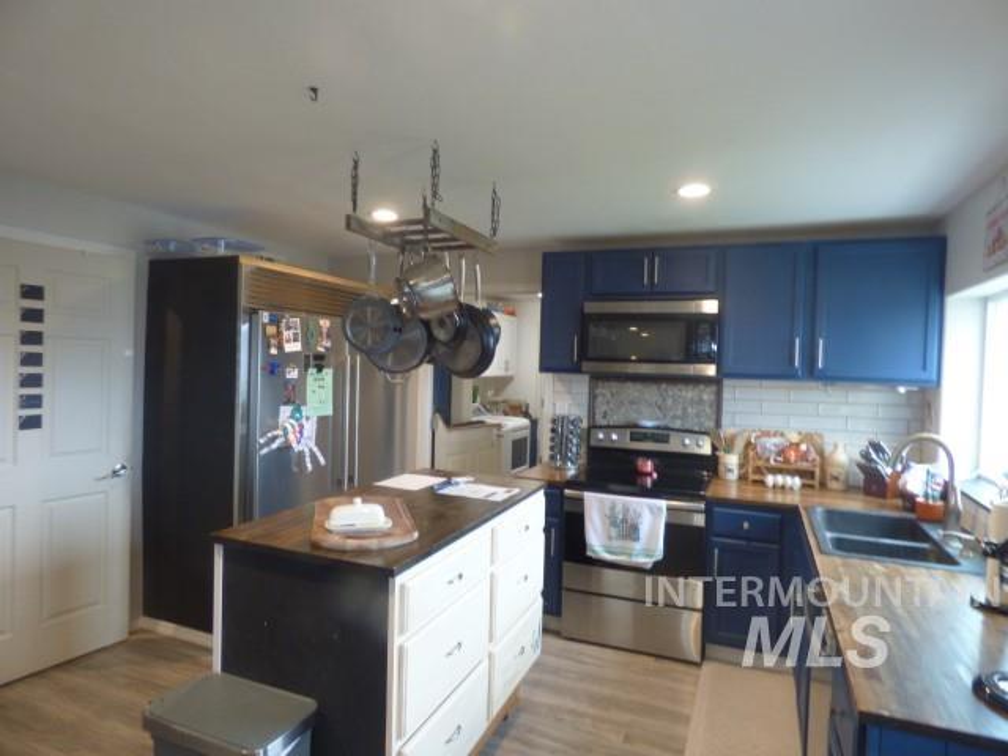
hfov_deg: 81.7
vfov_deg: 66.0
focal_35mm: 20
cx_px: 504
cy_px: 378
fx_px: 582
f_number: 2.8
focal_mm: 3.58
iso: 100
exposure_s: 1/13
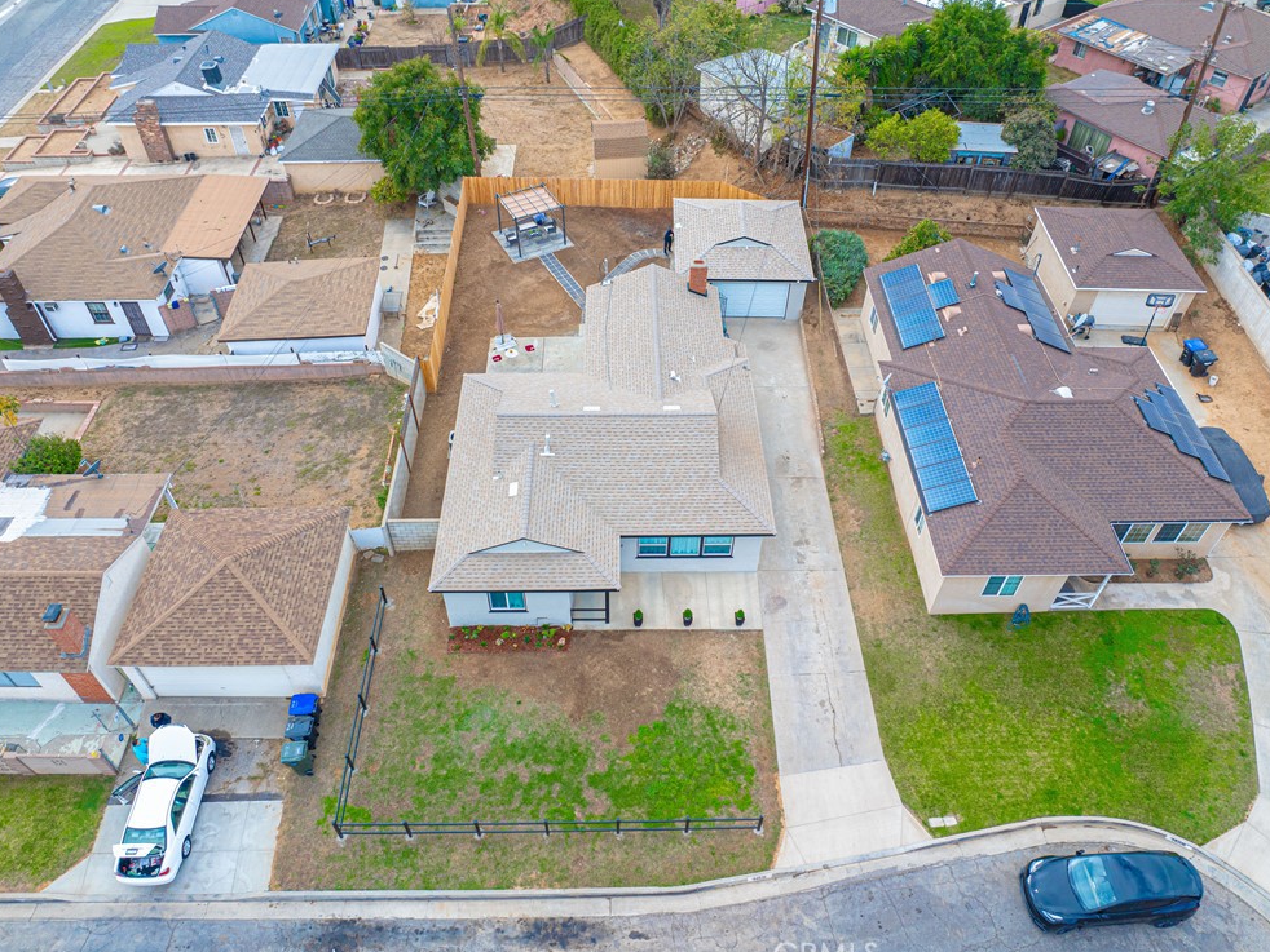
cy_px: 478
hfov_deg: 69.4
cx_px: 632
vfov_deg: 54.9
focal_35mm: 25
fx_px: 917
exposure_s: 1/400
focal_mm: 12.29
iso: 100
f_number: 2.8
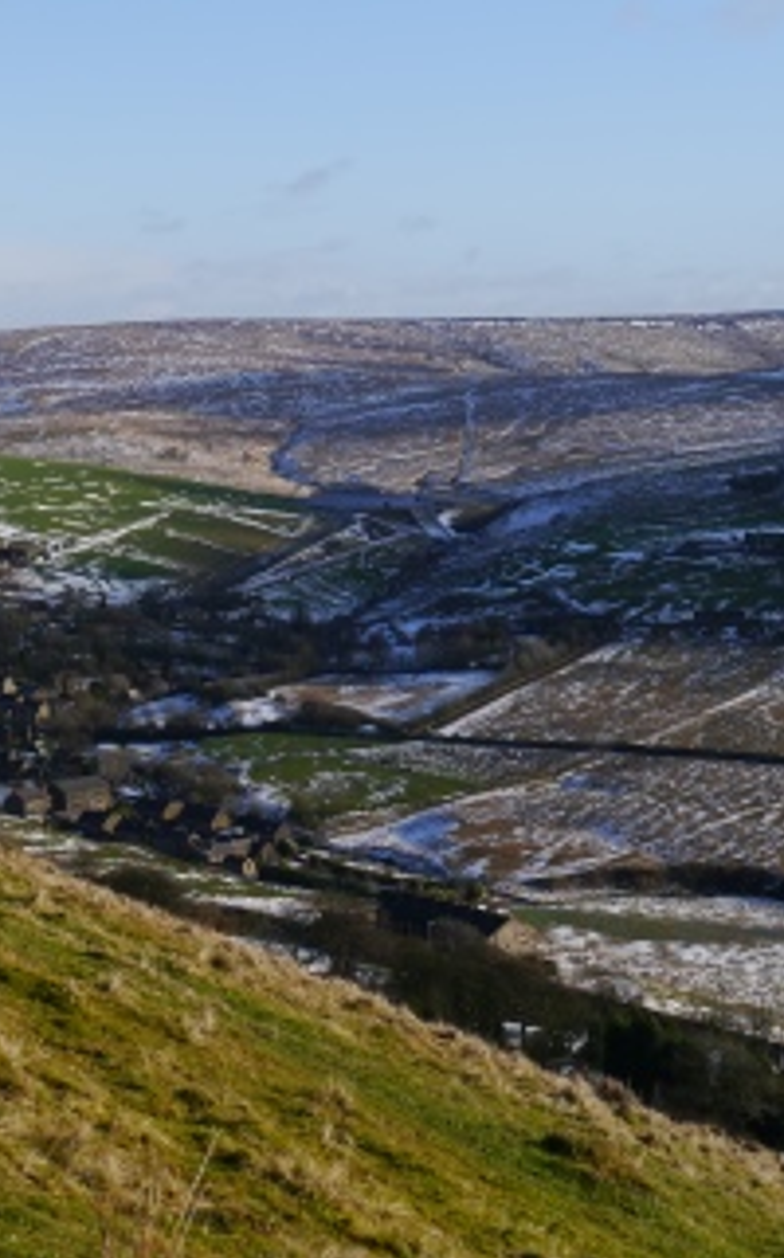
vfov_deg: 25.9
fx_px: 2741
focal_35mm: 80
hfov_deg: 16.0
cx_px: 16
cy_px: 631
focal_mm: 28
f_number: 8
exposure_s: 1/320
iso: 160
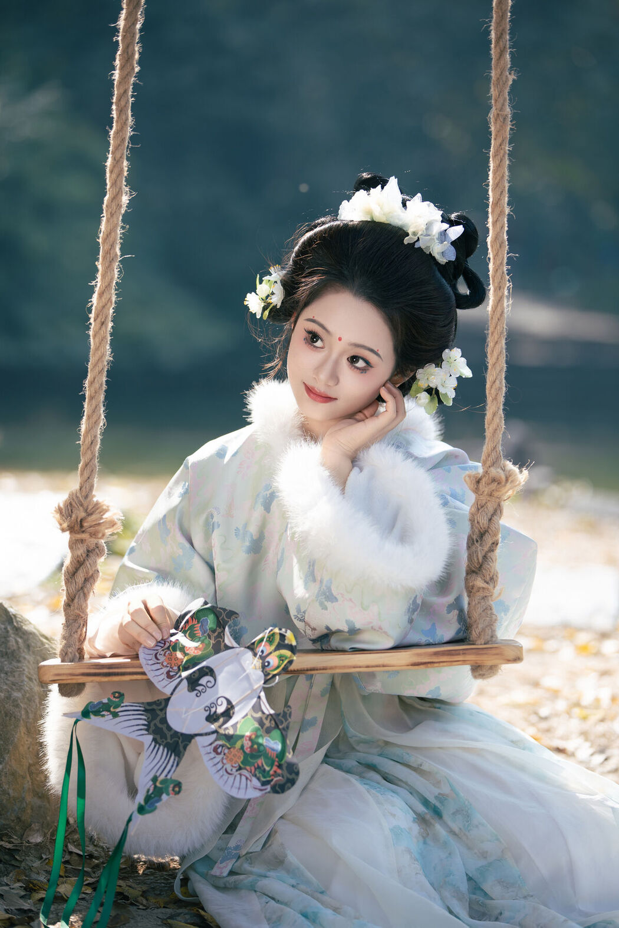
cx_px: 310
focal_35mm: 120
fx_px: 3095
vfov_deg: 17.1
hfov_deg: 11.4
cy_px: 464
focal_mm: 120
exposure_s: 1/500
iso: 100
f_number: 2.8
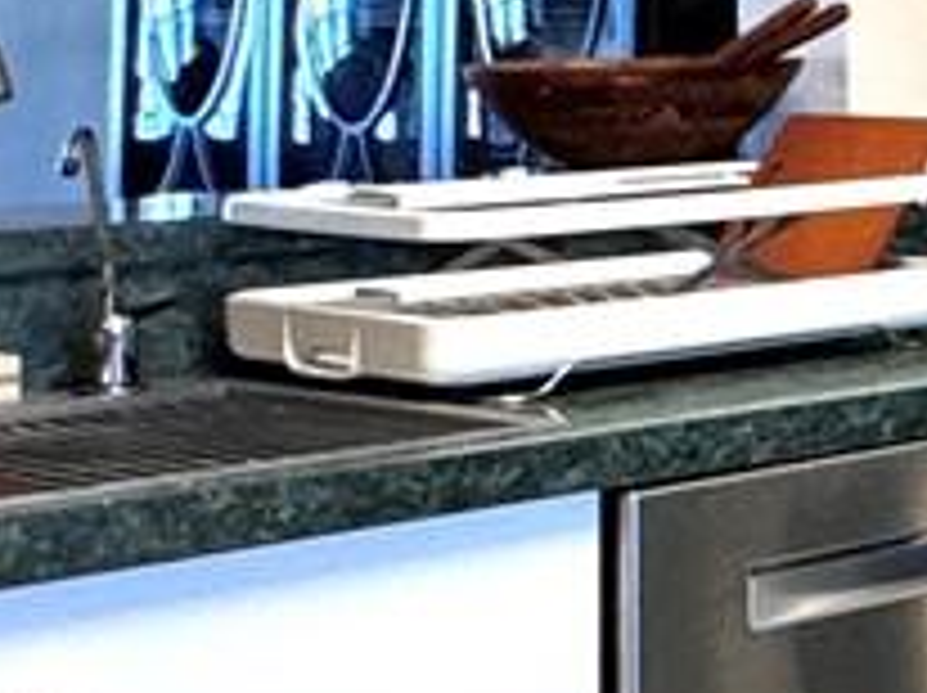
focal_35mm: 109
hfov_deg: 13.3
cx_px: 2228
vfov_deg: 13.2
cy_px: -140
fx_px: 2916
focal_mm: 2.22
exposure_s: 1/120
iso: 250
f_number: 2.2
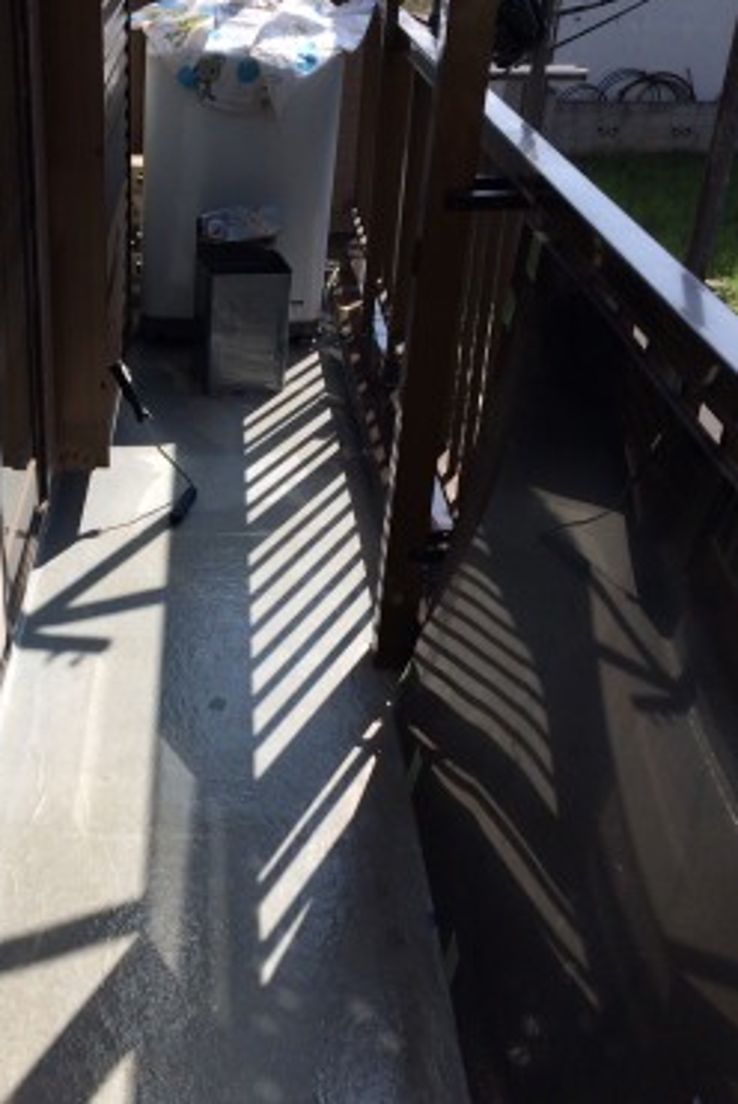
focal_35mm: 42
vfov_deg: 46.4
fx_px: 1289
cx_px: 152
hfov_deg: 31.2
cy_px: 549
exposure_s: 1/1953
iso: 40
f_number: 2.2
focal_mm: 4.12
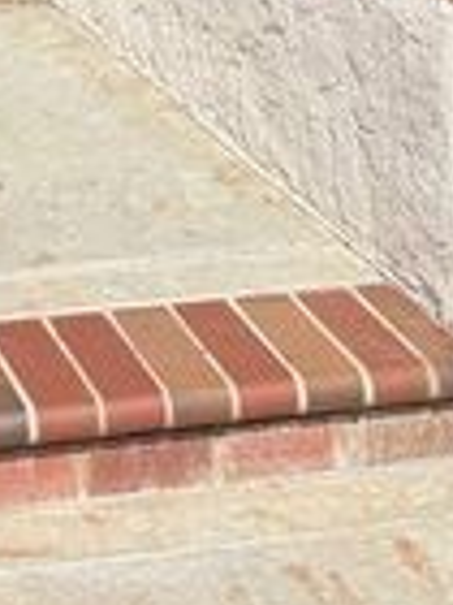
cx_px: -82
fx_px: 2164
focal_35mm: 124
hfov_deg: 11.7
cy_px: -624
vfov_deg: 13.5
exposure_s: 1/5814
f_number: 1.6
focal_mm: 5.96
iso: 50
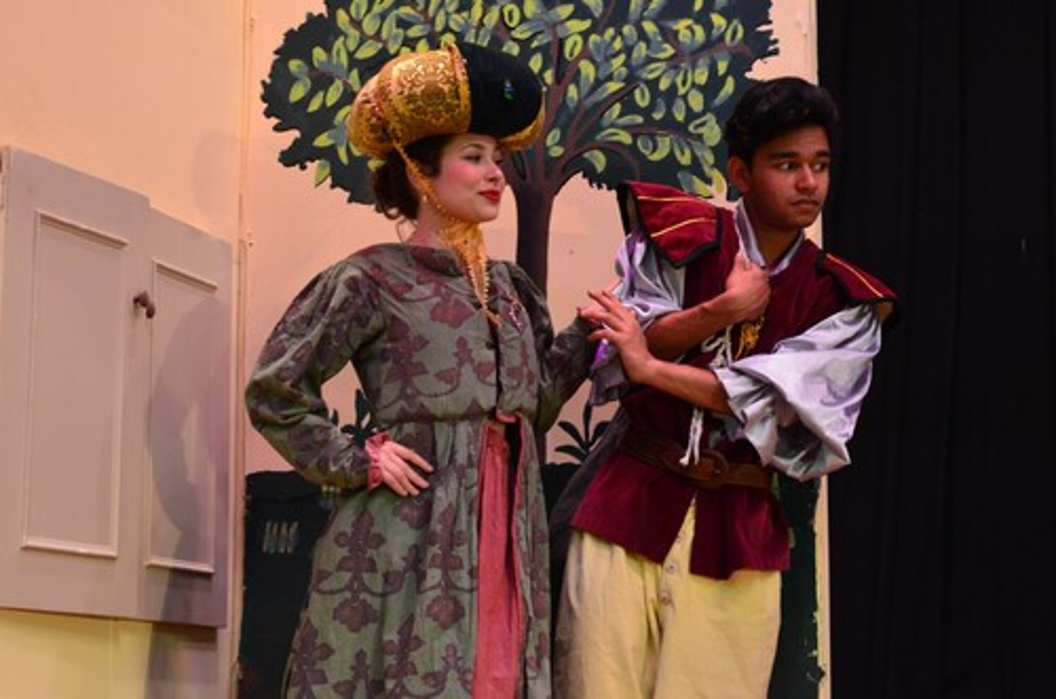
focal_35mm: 75
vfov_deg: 18.1
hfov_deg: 27.0
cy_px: 350
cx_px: 528
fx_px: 2195
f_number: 2.5
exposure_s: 1/60
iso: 1400
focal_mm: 50
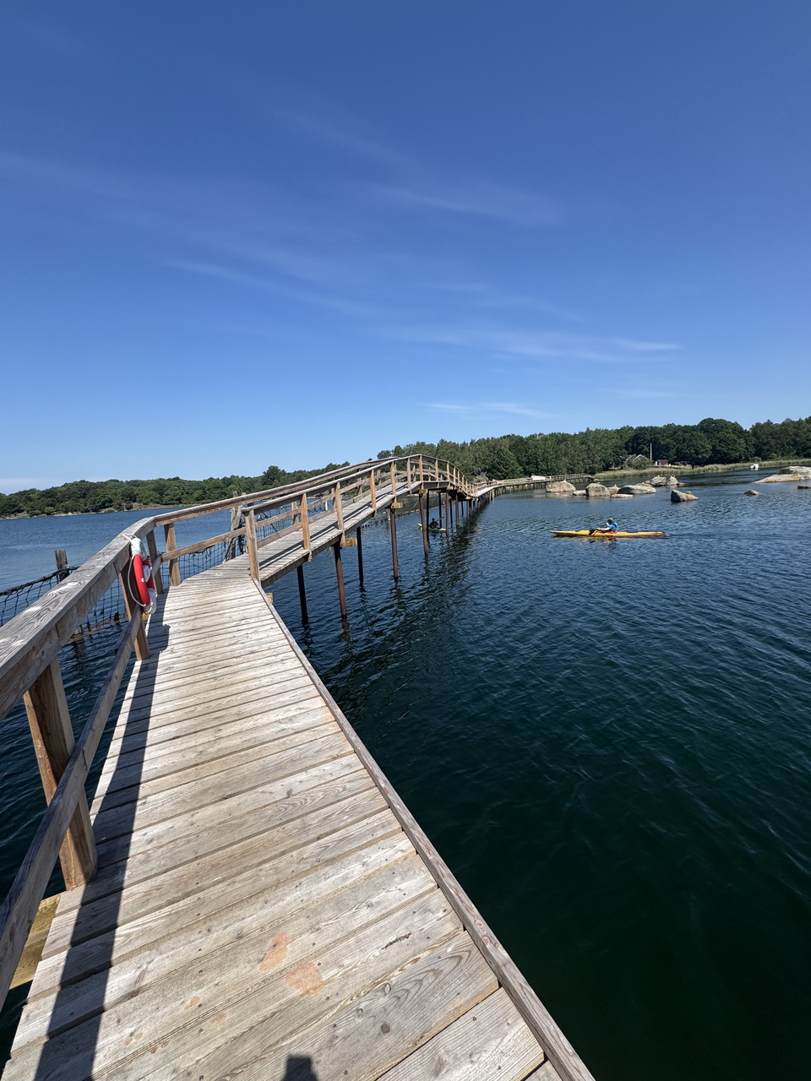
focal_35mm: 14
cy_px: 540
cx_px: 406
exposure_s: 1/2083
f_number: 2.2
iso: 50
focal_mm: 2.22
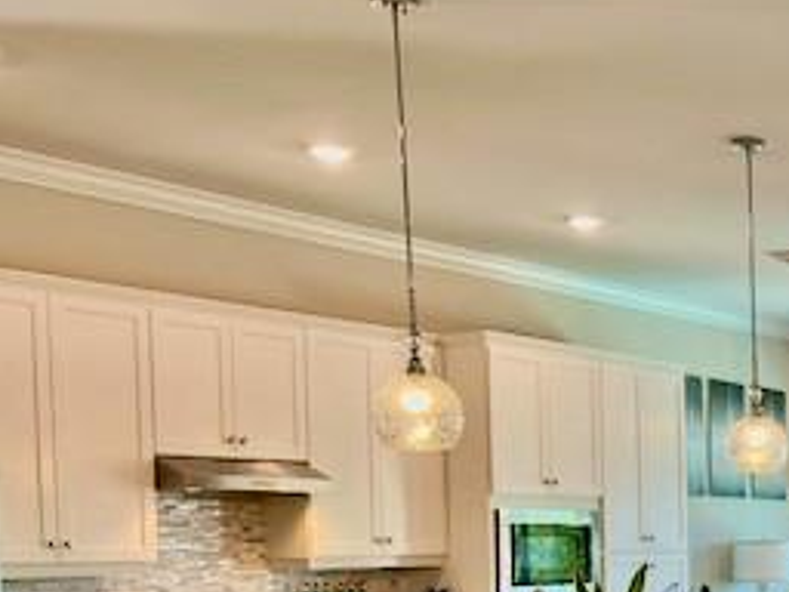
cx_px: 934
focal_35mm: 65
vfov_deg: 21.7
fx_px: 1482
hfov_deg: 26.6
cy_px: 607
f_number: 1.5
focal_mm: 5.7
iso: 80
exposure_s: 1/60
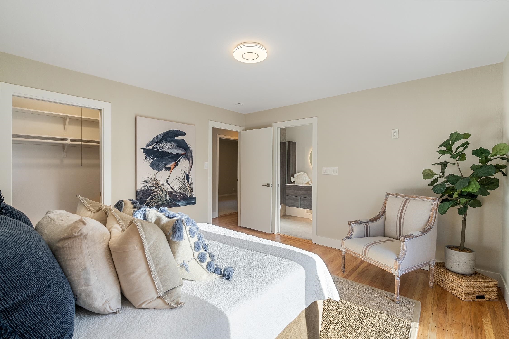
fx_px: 226
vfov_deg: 73.7
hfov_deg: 96.7
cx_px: 254
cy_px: 170
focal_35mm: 16
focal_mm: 16
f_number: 8
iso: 400
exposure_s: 1/50
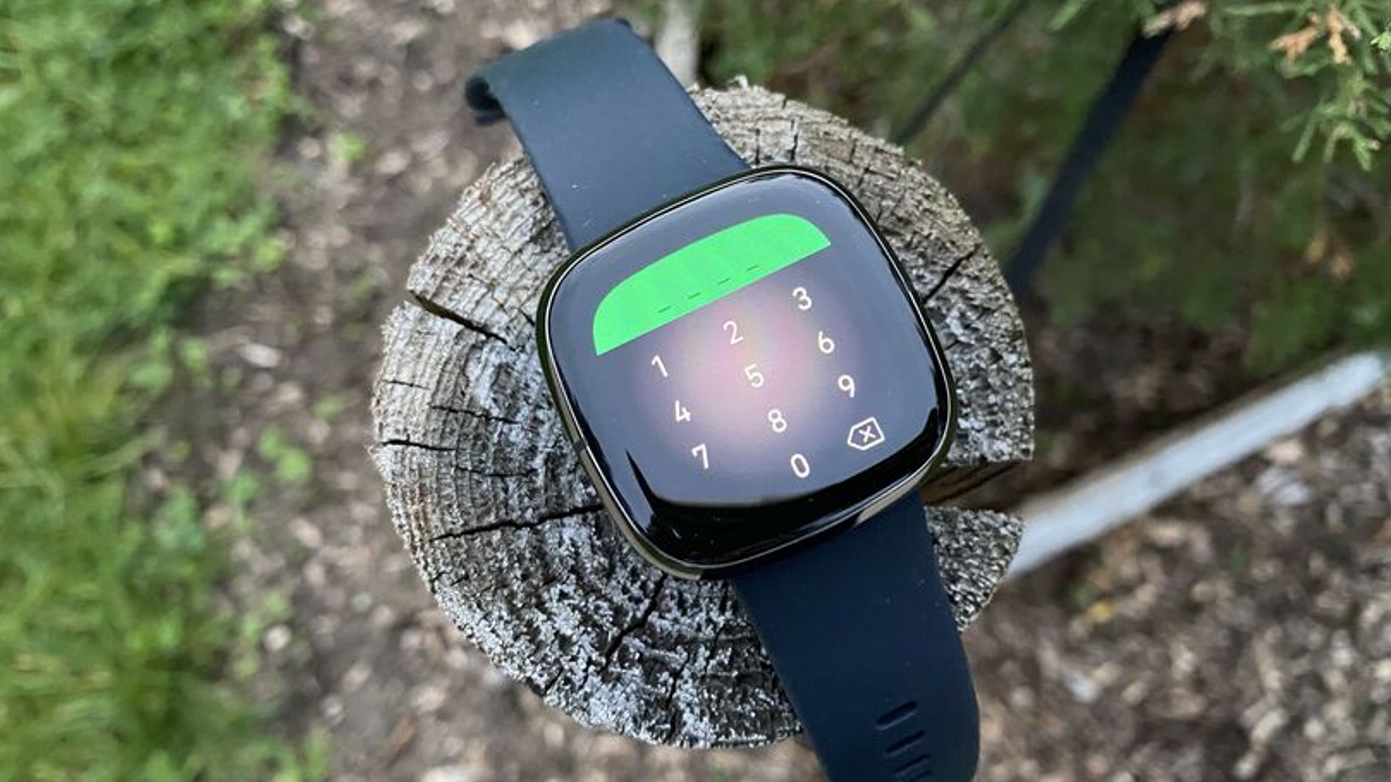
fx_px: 1070
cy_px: 410
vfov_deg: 40.2
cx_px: 703
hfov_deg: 66.1
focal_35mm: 29
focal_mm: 4.25
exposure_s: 1/30
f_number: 1.8
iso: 640
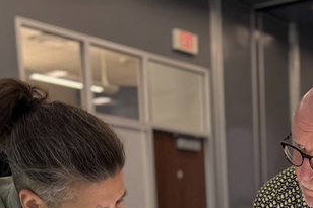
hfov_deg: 22.8
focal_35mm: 83
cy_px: 385
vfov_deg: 14.3
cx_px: 357
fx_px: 721
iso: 125
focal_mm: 6.76
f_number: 1.78
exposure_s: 1/121
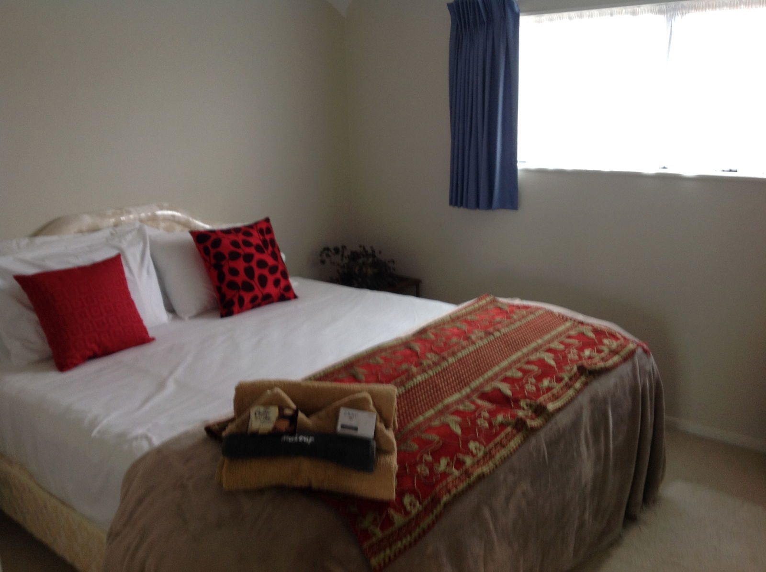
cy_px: 286
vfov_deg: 40.6
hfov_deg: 52.7
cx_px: 383
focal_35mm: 35
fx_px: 773
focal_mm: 4.28
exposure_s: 1/15
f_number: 2.4
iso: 64
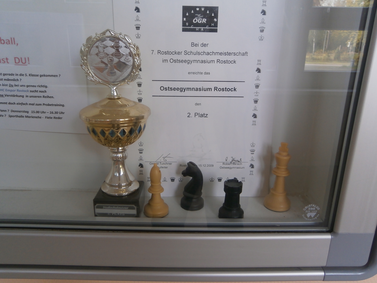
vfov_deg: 53.1
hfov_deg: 67.3
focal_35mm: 26
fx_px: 283
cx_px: 188
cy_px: 142
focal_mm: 4.7
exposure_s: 1/30
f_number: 2.8
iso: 80
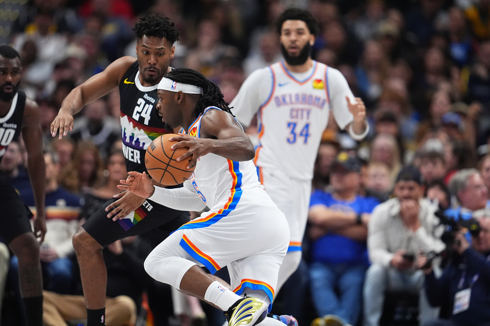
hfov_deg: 5.2
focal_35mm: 400
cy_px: 163
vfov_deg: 3.4
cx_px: 245
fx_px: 5442
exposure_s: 1/2000
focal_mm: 400
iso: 5000
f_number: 3.2
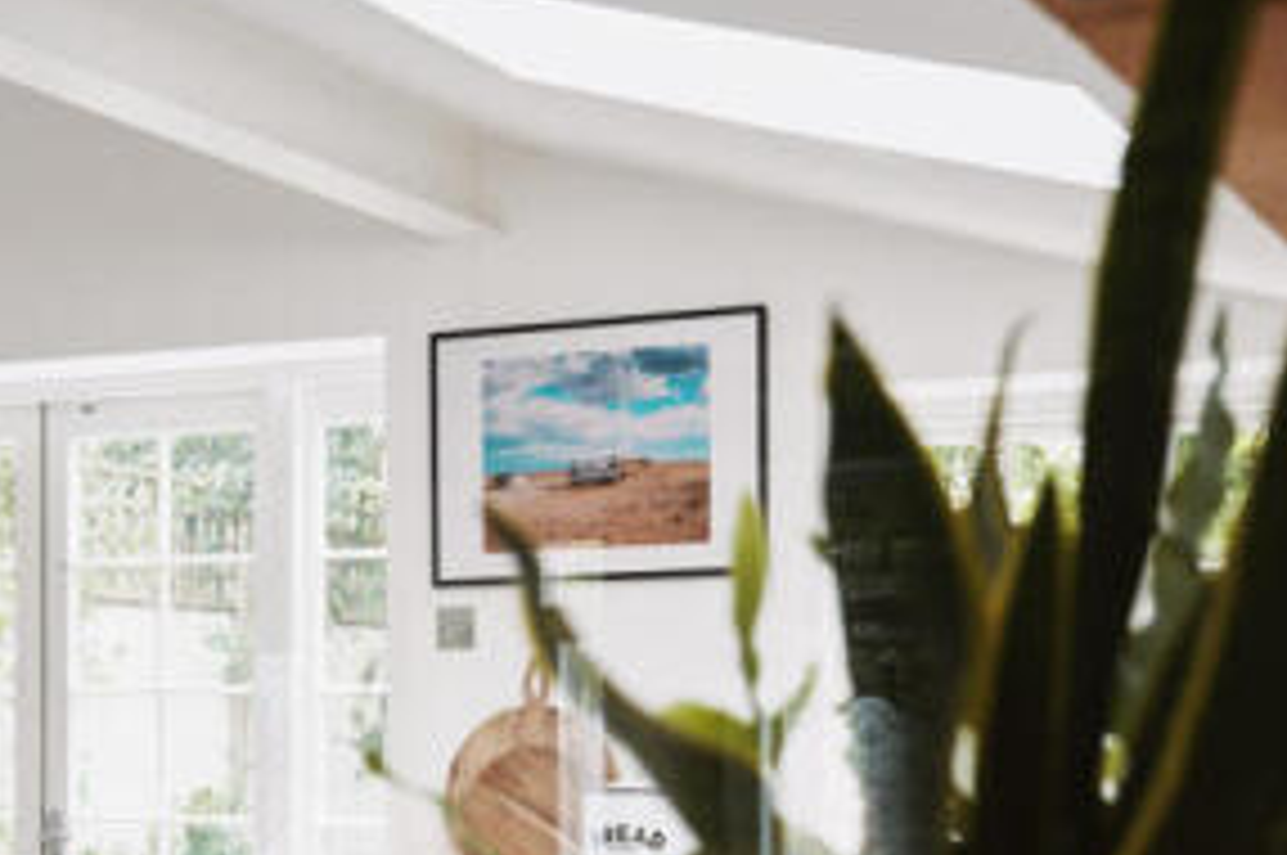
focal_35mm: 78
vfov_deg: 17.1
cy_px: 853
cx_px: 353
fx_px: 2785
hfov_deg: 25.8
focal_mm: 34
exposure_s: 1/160
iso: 320
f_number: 5
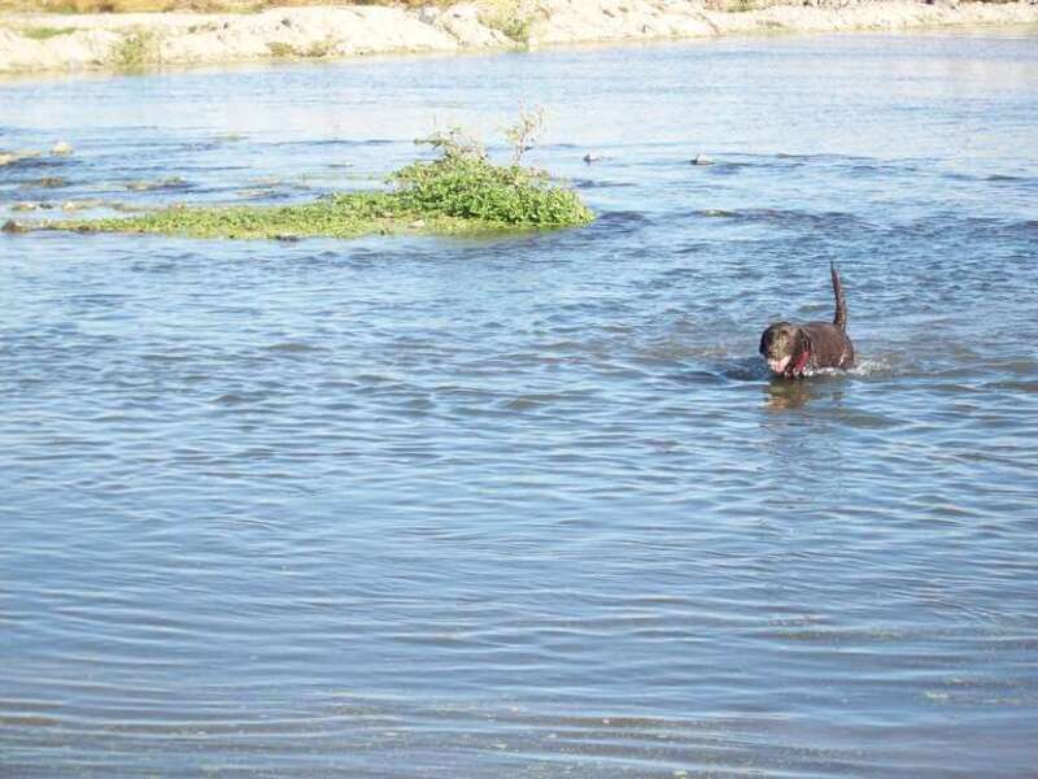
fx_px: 3328
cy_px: 390
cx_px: 519
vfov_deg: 13.3
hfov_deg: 17.7
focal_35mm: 111
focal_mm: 18.6
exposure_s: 1/257
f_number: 5.2
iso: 83
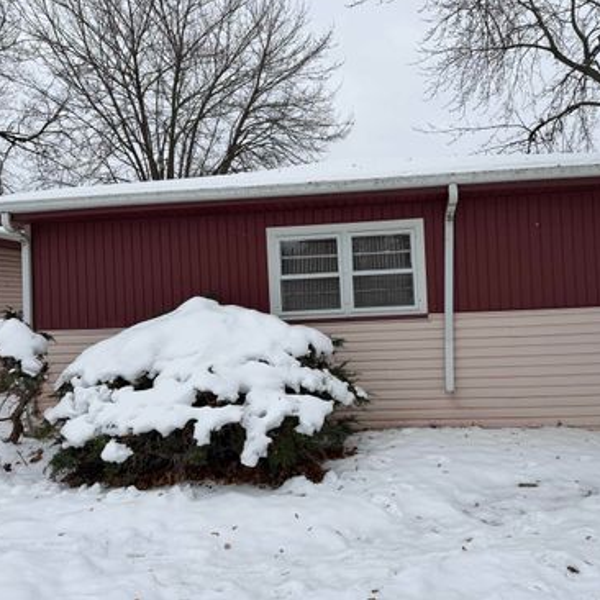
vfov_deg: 55.6
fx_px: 569
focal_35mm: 29
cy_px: 294
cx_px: 321
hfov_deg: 55.6
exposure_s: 1/2801
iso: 80
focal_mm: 6.76
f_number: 1.78
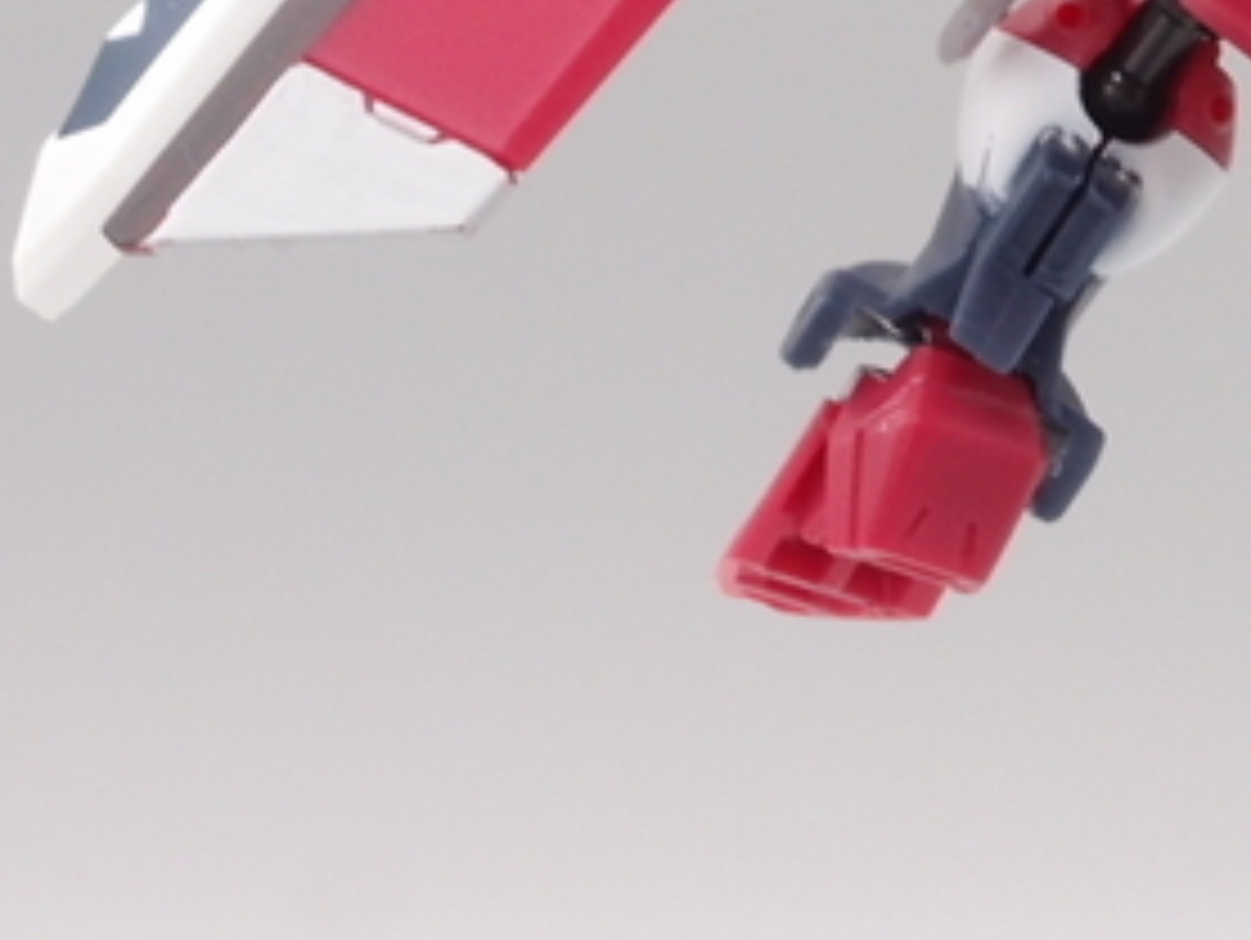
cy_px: -369
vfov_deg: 7.2
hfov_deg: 9.6
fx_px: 7379
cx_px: 1372
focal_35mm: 204
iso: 100
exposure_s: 1/4
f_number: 8
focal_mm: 15.27
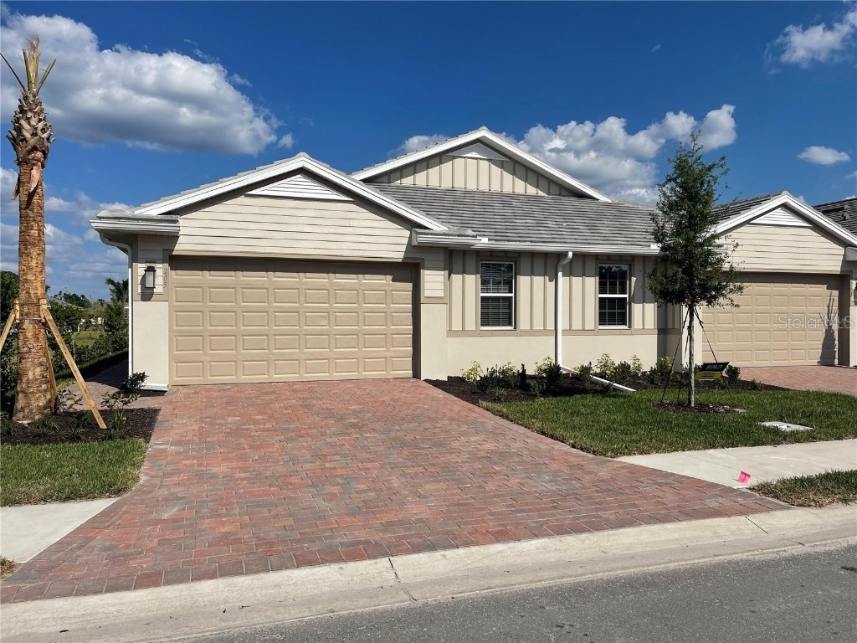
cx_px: 428
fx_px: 644
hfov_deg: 67.3
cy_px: 322
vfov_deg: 53.1
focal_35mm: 26
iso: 32
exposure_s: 1/8547
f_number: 1.6
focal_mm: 5.1
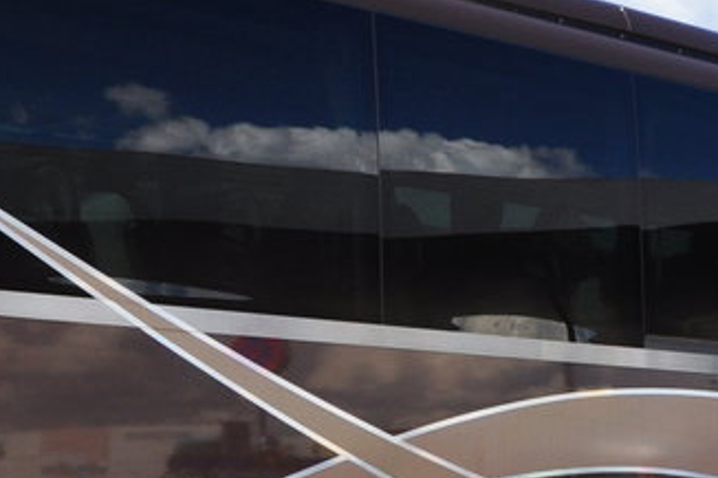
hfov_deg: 14.9
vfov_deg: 9.9
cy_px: 257
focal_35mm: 138
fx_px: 2748
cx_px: 306
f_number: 11
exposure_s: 1/500
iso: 500
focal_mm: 25
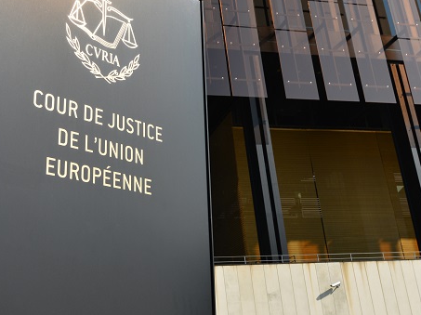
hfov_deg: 37.3
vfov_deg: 28.5
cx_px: 161
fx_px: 620
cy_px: 144
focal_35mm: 51
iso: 100
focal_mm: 24
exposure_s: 1/320
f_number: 7.1
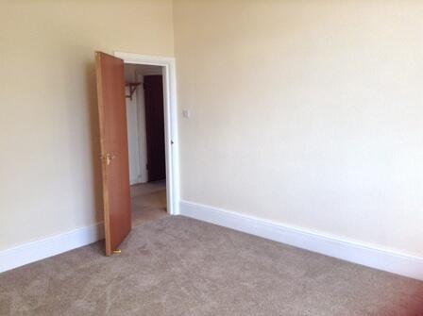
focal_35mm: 33
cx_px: 212
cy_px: 158
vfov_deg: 42.9
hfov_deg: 55.4
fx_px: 403
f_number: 2.4
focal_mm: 3.3
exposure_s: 1/120
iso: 40
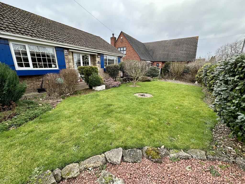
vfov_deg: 85.7
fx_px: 99
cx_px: 122
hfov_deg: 102.1
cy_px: 92
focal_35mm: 14
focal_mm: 2.22
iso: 40
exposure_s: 1/128
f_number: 2.2
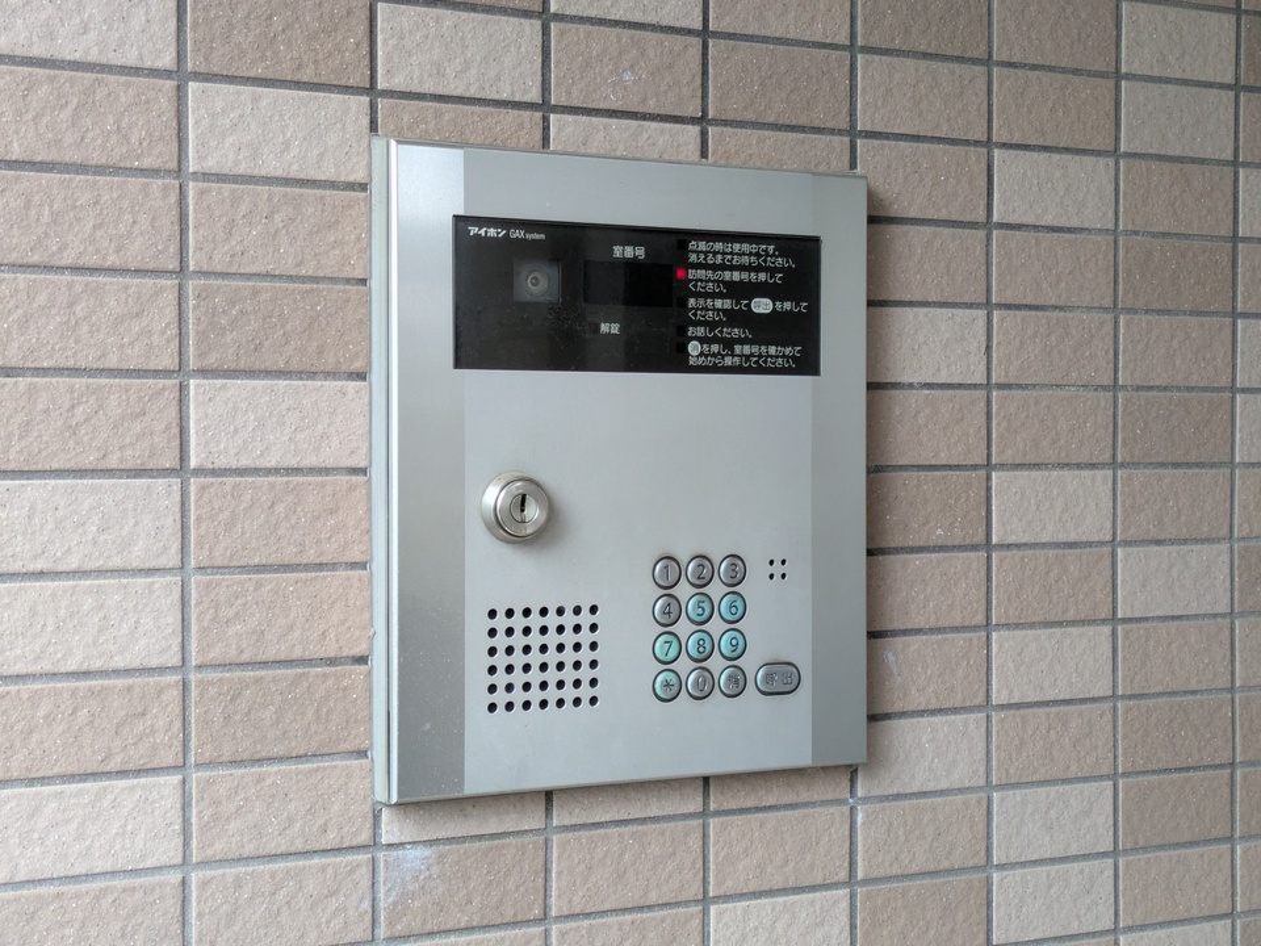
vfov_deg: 28.6
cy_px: 473
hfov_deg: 37.5
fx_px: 1858
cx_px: 630
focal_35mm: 51
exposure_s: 1/120
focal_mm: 5.43
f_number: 1.89
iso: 315
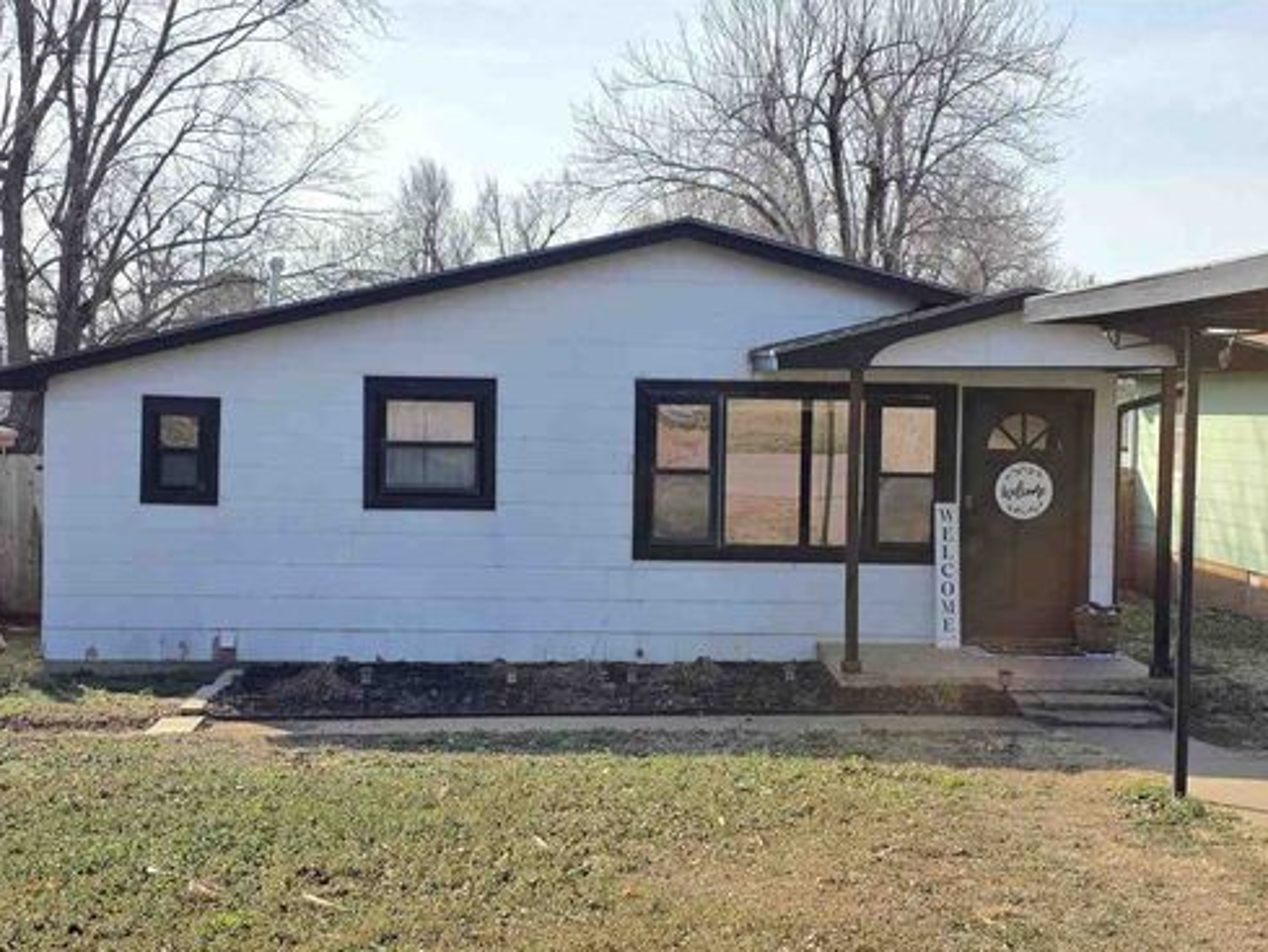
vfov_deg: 30.9
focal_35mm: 47
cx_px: 635
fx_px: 1722
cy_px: 484
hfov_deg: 40.4
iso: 40
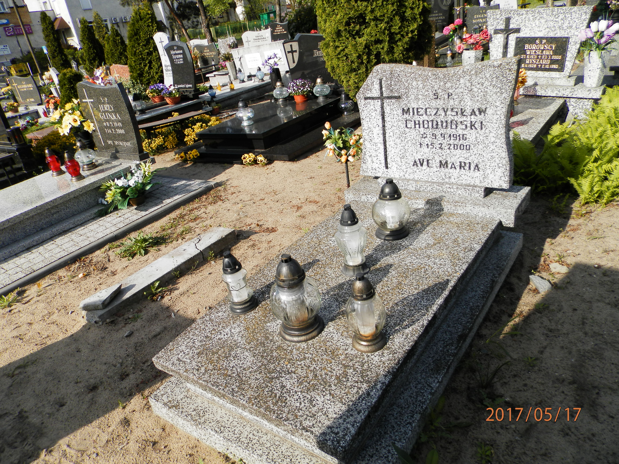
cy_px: 232
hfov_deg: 69.4
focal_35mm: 25
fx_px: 447
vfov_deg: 54.9
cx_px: 310
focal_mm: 4.5
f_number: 8.7
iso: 80
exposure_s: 1/100
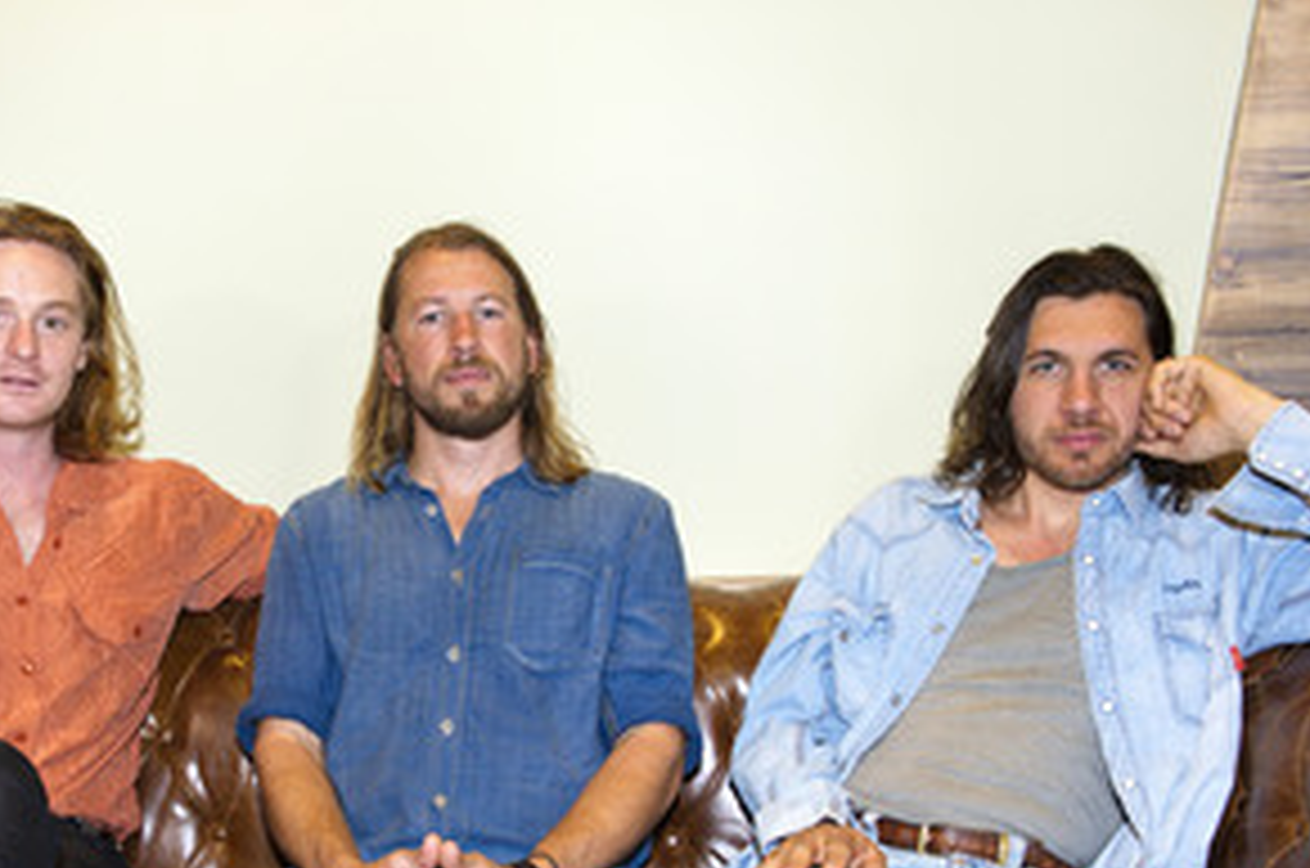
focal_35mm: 45
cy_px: 526
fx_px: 1635
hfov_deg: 43.0
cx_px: 421
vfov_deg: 29.7
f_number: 6.3
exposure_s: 1/250
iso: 1600
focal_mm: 29
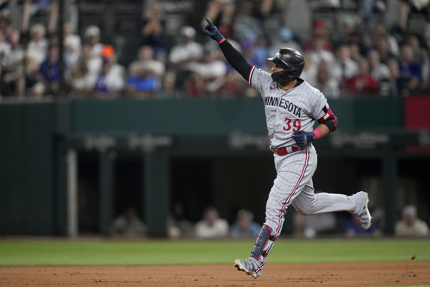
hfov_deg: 3.7
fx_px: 6688
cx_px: 215
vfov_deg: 2.5
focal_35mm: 560
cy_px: 144
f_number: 4
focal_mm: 560
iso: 3200
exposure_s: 1/1600
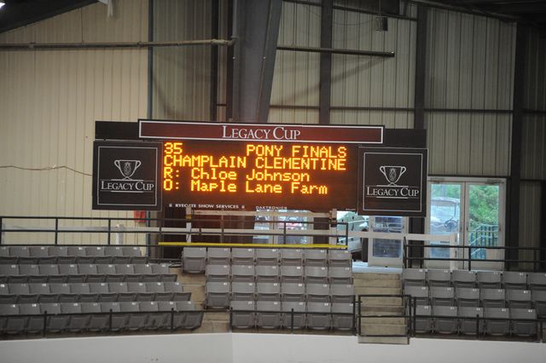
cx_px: 273
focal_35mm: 200
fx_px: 3032
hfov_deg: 10.3
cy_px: 182
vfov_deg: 6.9
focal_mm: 200
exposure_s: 1/400
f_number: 2.8
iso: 6400
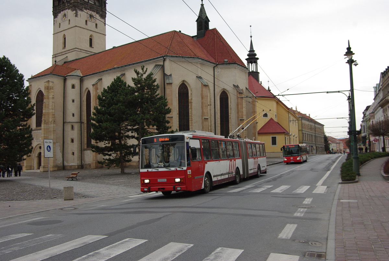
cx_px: 194
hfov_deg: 55.7
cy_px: 130
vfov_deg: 39.0
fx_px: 368
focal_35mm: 34
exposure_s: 1/200
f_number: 6.3
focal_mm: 23
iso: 400
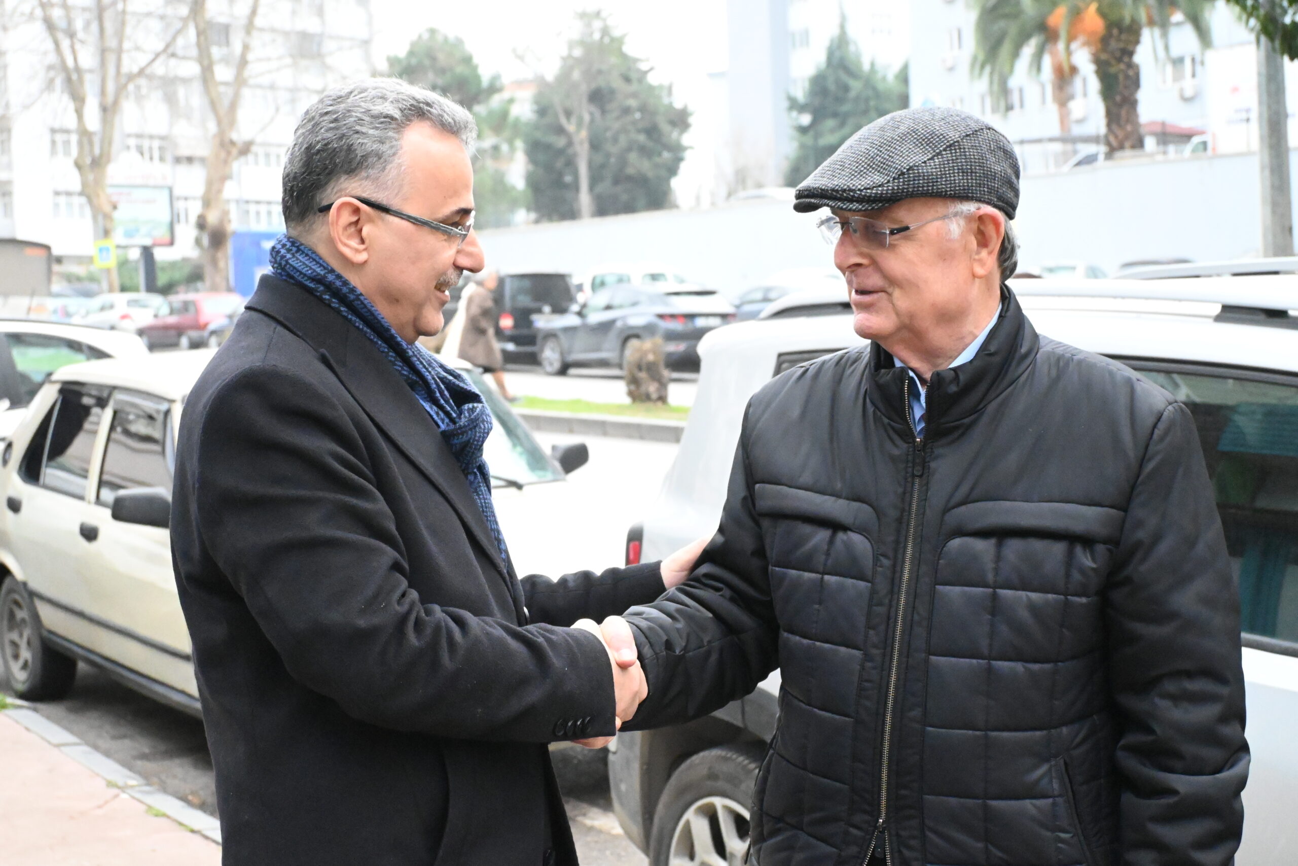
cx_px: 649
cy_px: 433
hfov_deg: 35.1
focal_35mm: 57
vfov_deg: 23.8
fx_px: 2055
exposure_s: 1/4000
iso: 11400
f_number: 5.6
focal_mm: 38
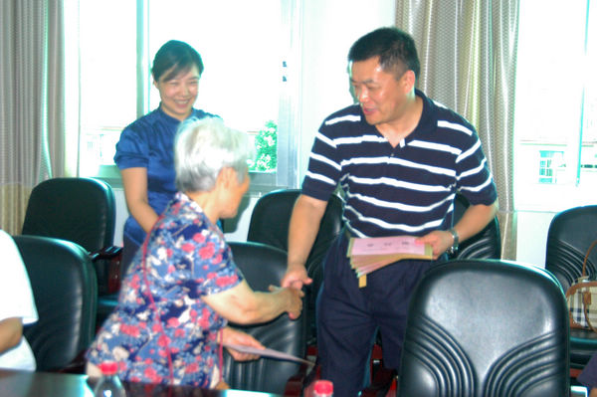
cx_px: 298
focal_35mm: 60
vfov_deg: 22.6
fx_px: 994
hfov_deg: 33.4
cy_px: 198
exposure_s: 1/100
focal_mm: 40
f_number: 4.5
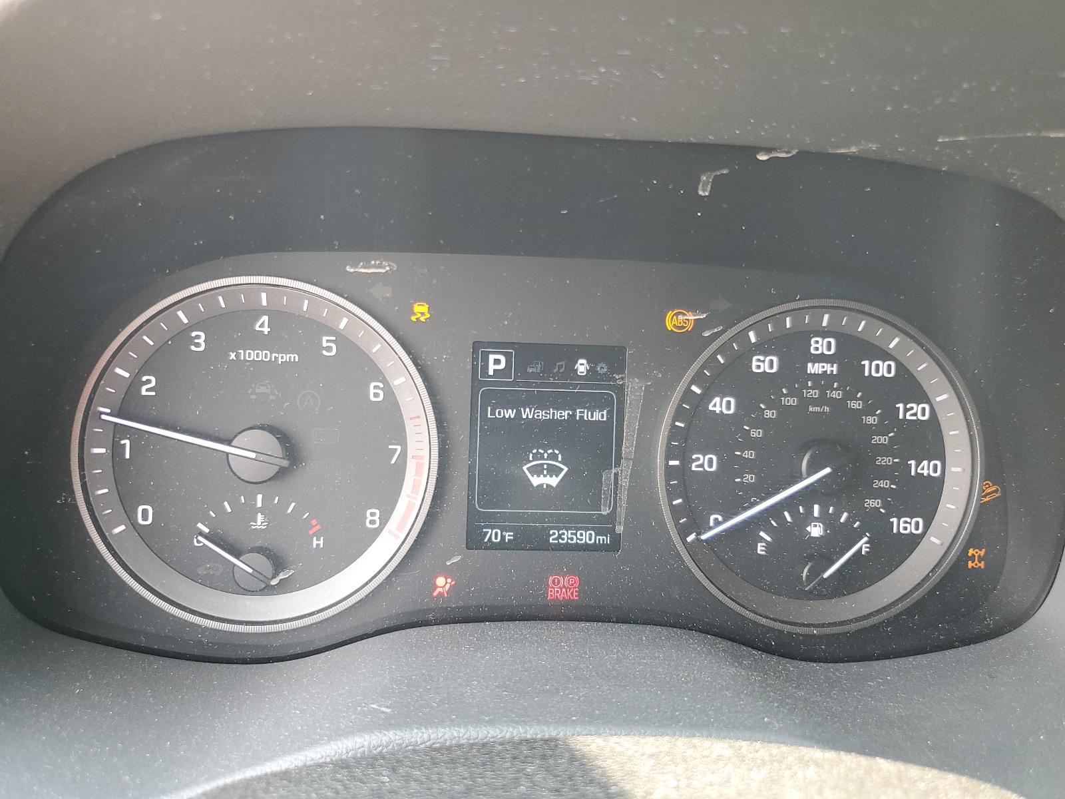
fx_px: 800
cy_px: 400
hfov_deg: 67.3
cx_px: 532
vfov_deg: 53.1
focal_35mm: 26
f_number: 1.5
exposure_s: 1/60.2
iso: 81
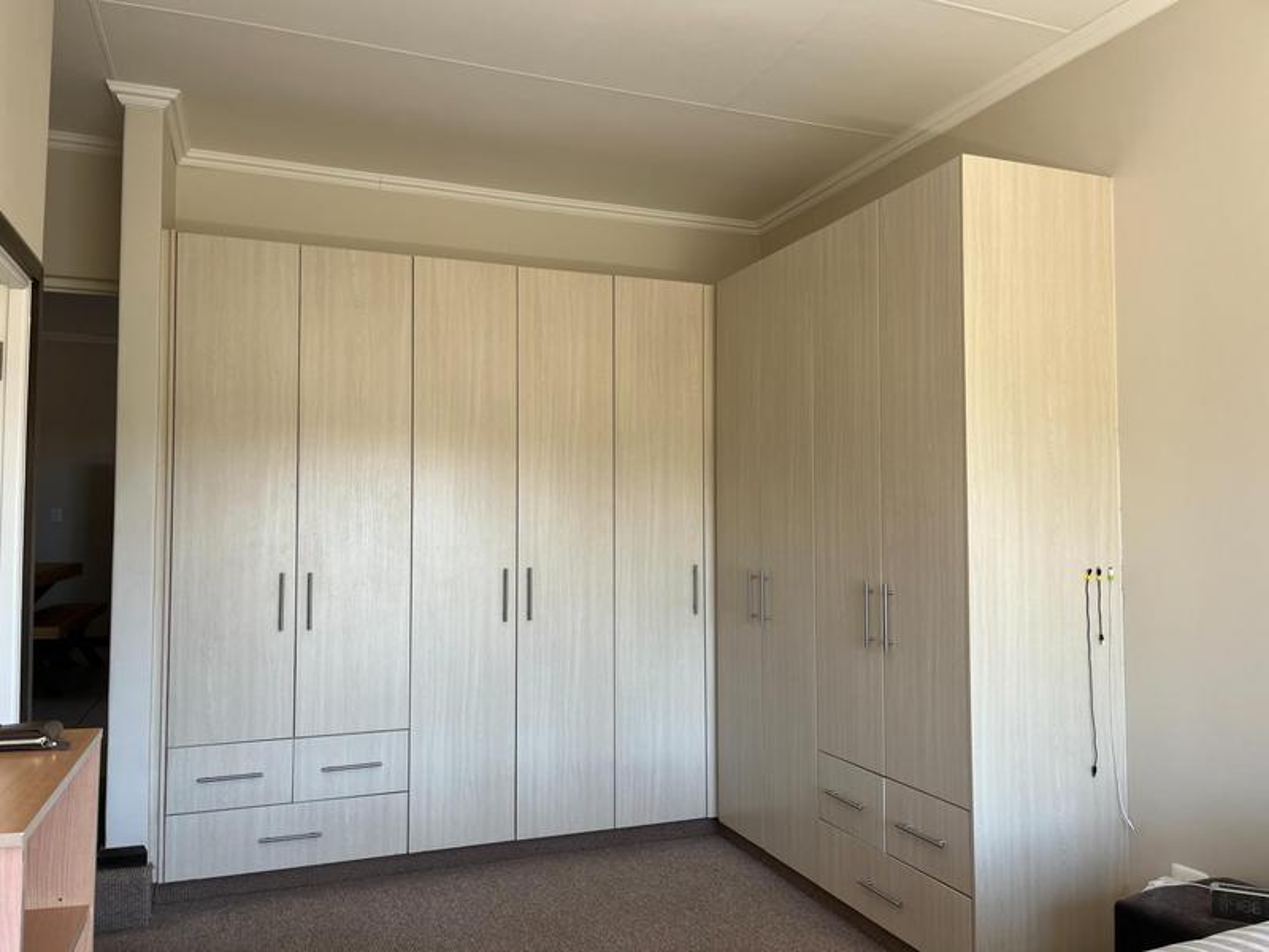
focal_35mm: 26
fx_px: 953
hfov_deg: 67.3
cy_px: 476
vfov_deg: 53.1
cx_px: 634
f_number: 1.6
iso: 40
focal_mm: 5.1
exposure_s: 1/122
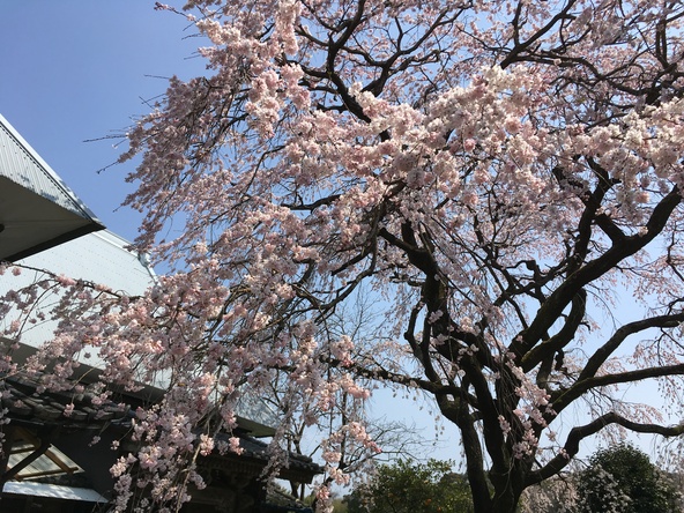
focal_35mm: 29
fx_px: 573
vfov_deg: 48.2
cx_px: 342
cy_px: 256
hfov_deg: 61.7
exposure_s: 1/1789
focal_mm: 4.15
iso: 25
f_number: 2.2
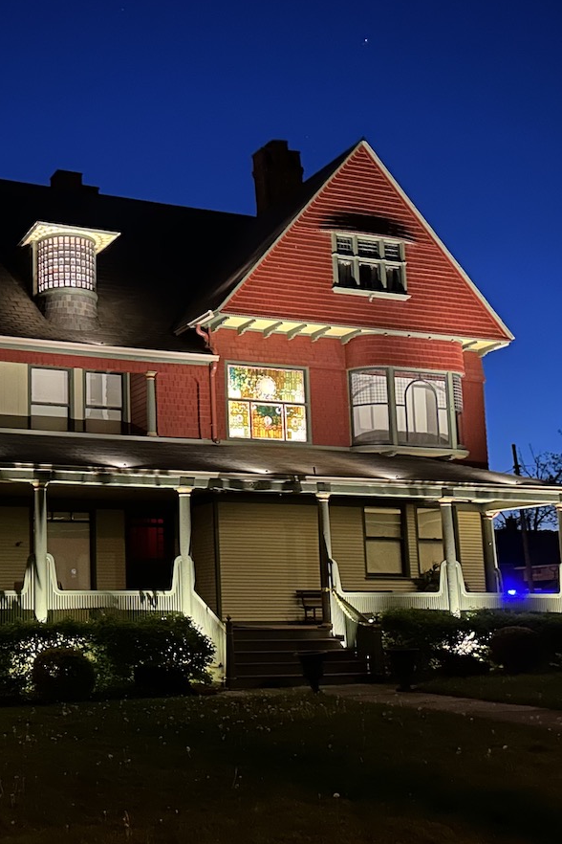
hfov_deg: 28.4
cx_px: 87
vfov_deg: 42.7
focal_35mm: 46
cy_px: 449
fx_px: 1077
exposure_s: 1/9
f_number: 1.5
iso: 800
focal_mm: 5.7
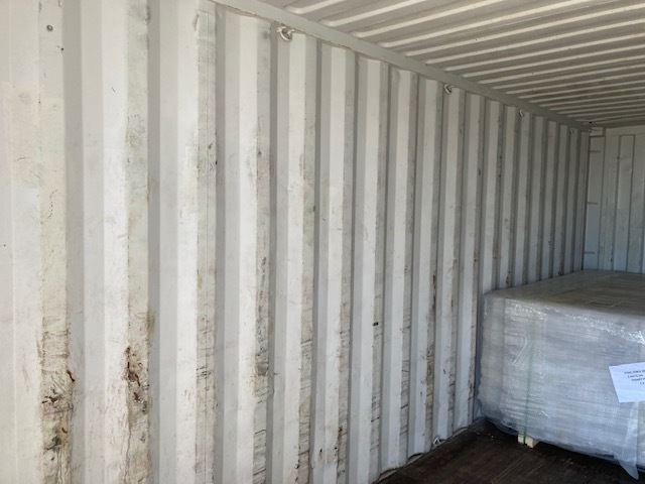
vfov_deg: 49.7
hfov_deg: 63.4
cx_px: 322
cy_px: 242
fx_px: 522
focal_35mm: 28
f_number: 1.8
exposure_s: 1/121
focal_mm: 3.99
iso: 50
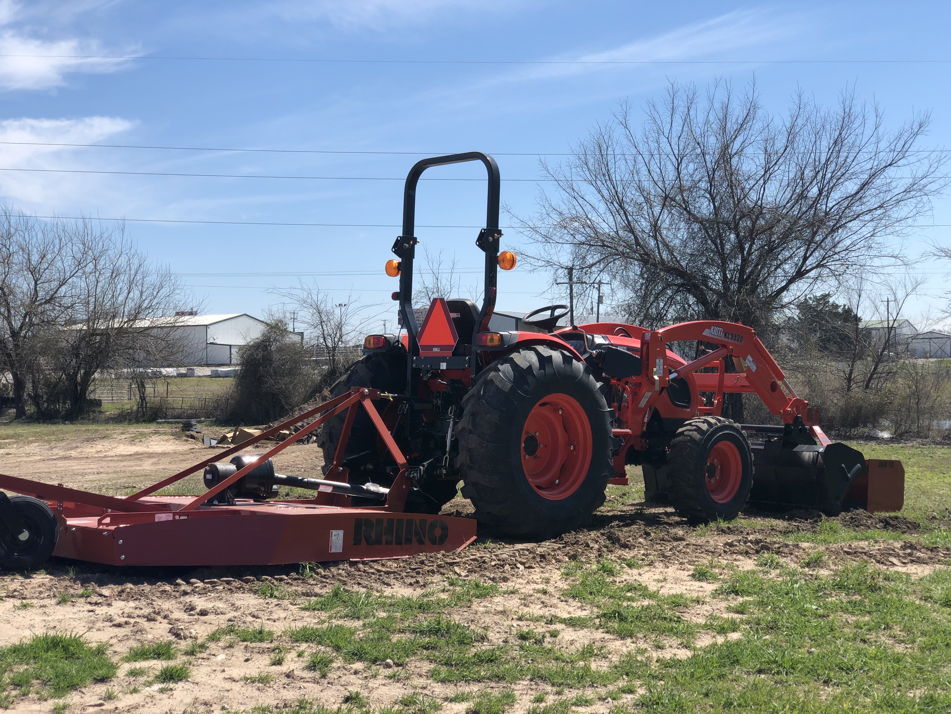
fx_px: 1429
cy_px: 357
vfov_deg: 28.0
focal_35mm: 52
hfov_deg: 36.8
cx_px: 476
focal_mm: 6
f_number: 2.4
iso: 16
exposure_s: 1/1130
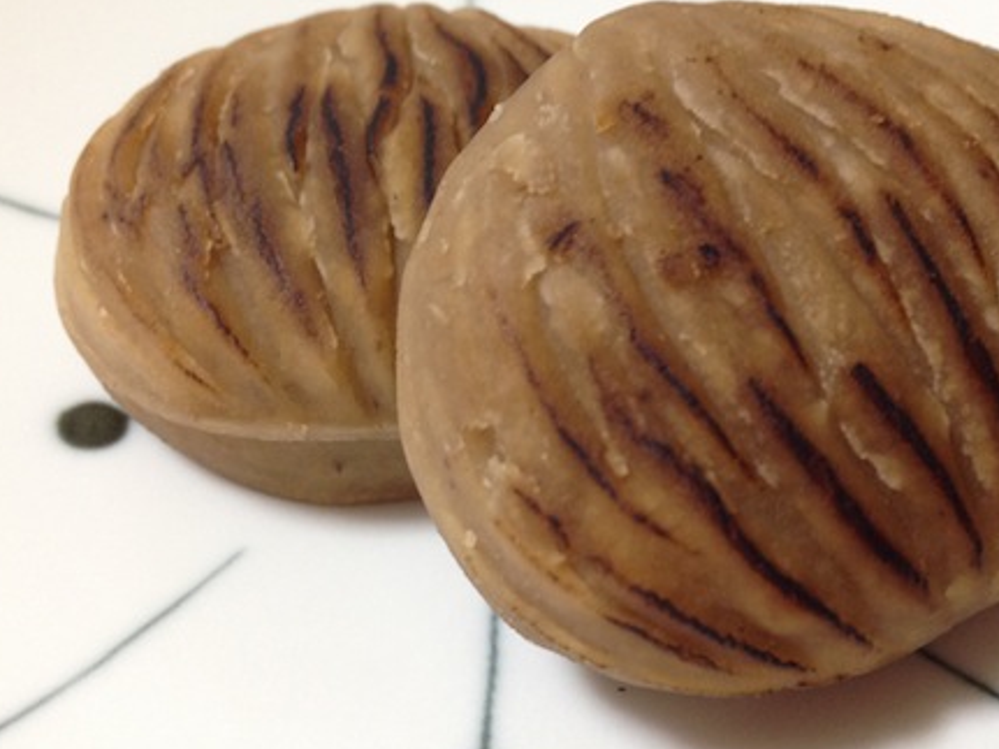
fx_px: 1414
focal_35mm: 49
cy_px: 403
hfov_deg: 38.6
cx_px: 633
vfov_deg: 29.7
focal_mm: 4.12
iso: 160
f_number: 2.4
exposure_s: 1/20
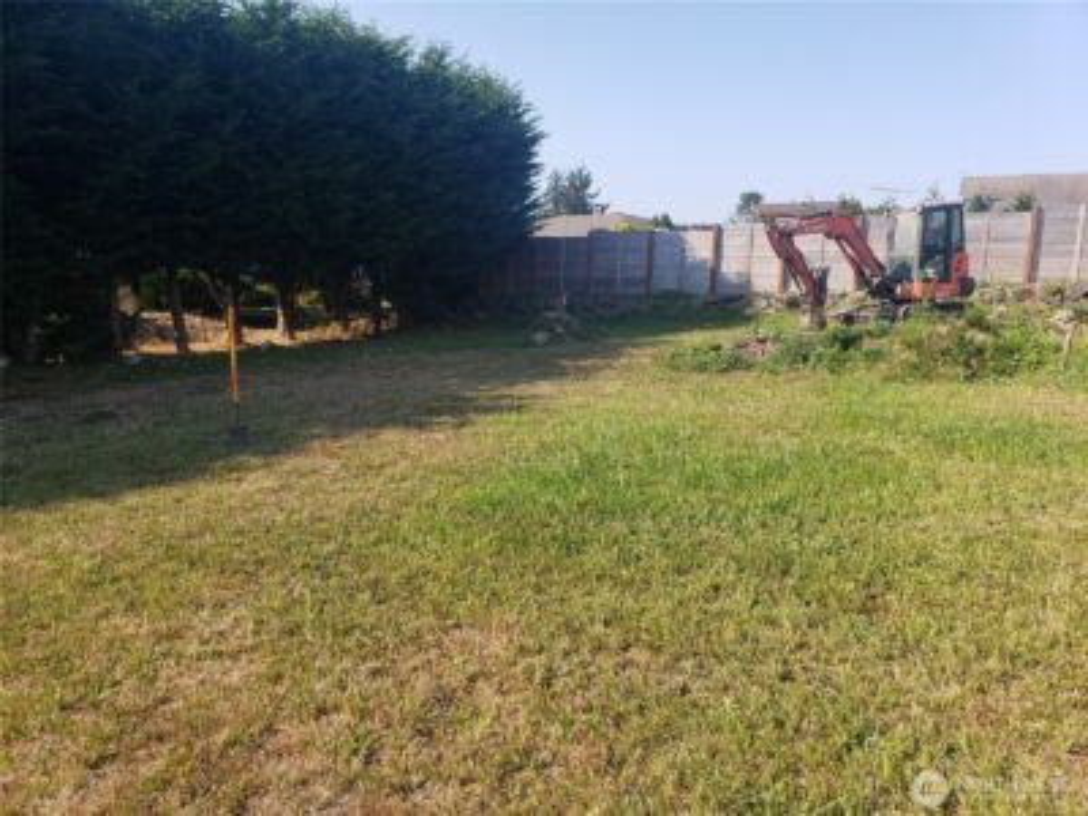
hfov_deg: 67.3
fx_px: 817
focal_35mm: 26
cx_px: 544
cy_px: 408
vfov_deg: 53.1
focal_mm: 4.3
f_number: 2.4
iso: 50
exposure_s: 1/768
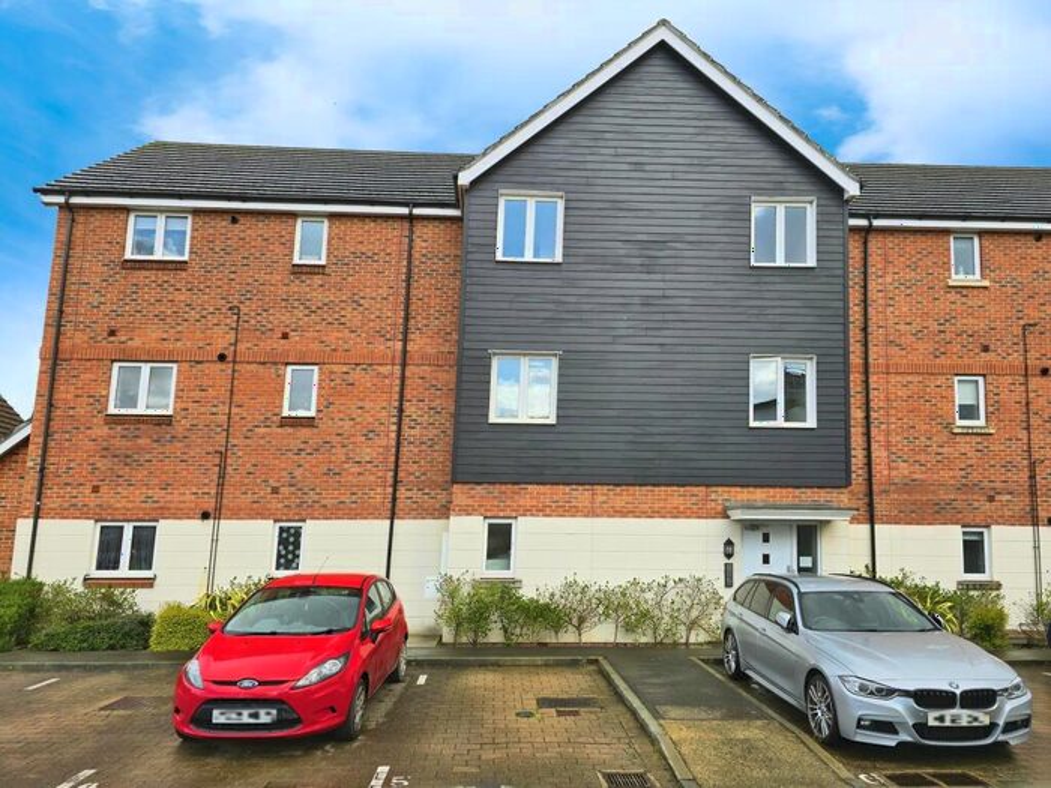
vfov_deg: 58.9
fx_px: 698
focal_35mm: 23
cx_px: 526
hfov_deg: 73.9
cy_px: 394
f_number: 1.7
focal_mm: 6.3
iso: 12
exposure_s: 1/180
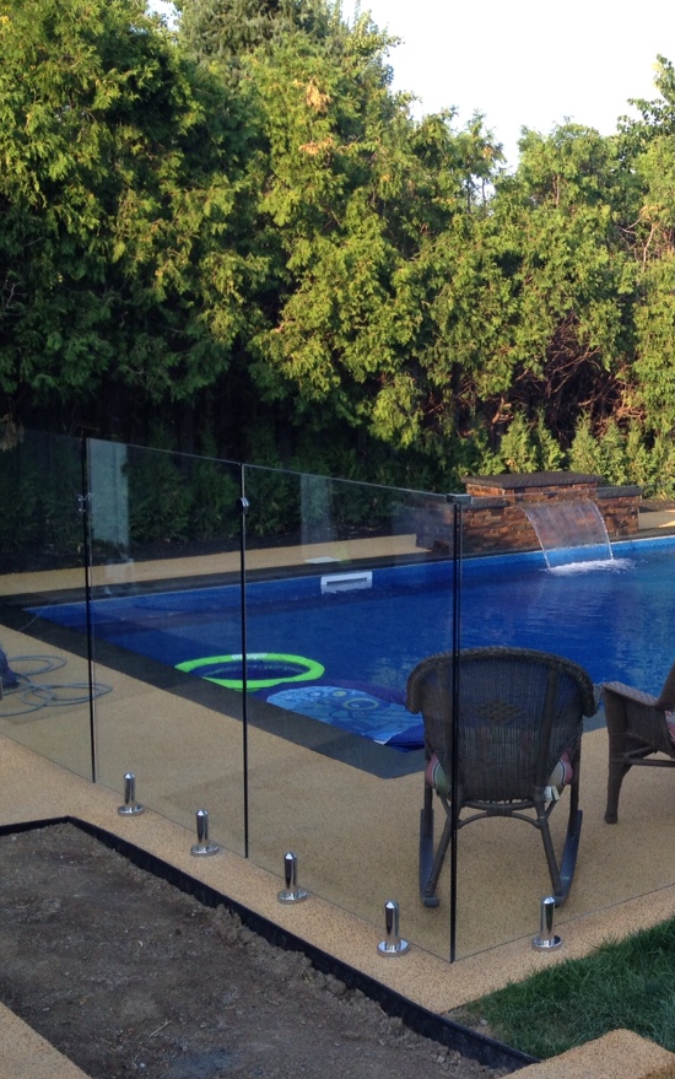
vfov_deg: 37.5
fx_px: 1588
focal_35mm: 54
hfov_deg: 22.8
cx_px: 709
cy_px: 555
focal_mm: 4.28
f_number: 2.4
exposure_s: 1/319
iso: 50
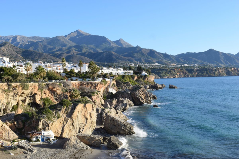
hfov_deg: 49.6
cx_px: 120
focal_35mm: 39
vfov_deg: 34.2
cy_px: 80
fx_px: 259
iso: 200
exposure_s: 1/320
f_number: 9
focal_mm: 26
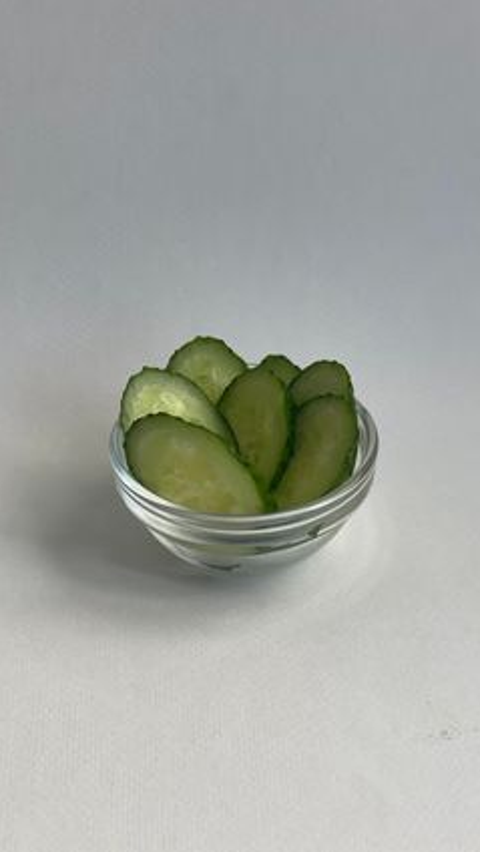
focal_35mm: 57
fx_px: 1288
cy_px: 427
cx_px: 239
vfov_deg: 36.6
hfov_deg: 21.1
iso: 50
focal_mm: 6
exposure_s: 1/122
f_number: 2
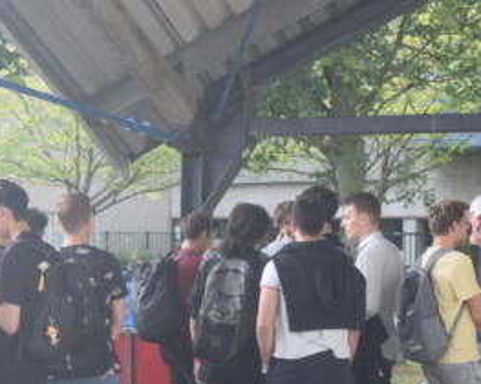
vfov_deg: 14.3
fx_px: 1522
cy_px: 275
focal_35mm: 107
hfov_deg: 18.0
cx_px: 271
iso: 400
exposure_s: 1/125
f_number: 6.3
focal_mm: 40
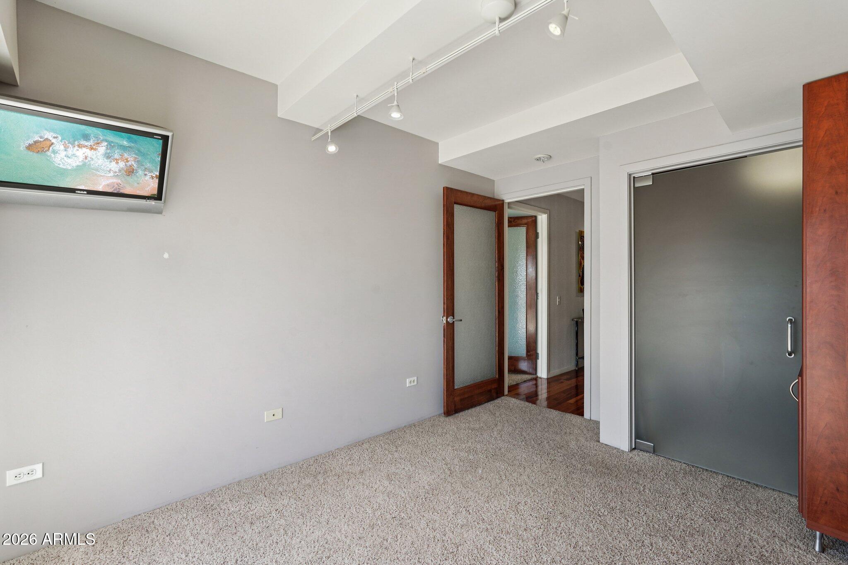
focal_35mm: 16
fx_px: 377
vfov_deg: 73.7
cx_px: 424
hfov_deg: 96.7
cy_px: 282
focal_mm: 16
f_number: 8
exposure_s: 1/30
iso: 400
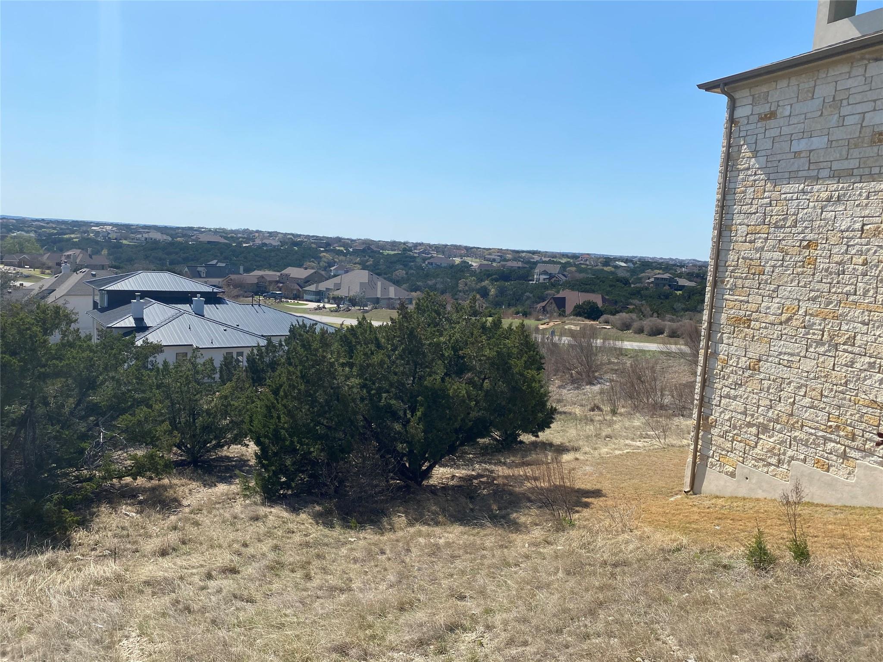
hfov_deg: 67.3
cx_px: 442
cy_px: 331
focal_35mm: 26
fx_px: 663
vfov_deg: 53.1
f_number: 1.8
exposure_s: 1/4444
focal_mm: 4.25
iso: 32
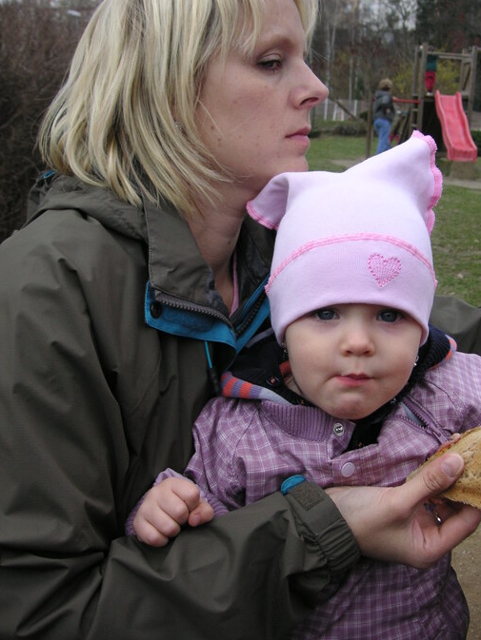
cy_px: 269
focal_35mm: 44
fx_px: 815
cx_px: 269
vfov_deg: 42.8
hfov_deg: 32.9
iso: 50
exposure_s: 1/500
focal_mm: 6.1
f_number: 2.8
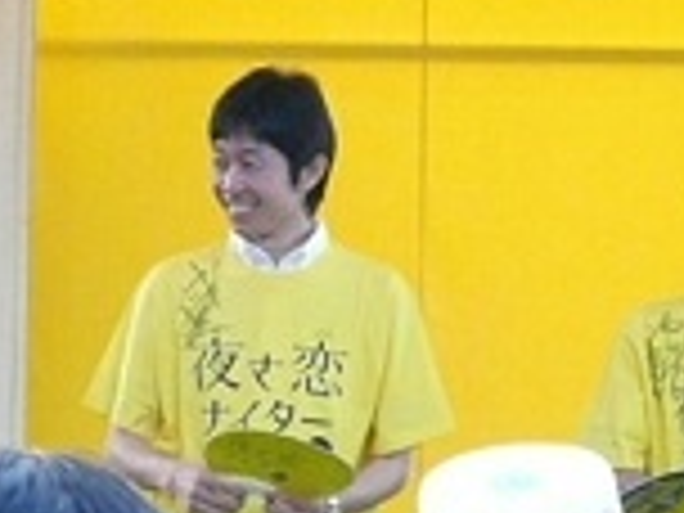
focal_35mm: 392
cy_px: 268
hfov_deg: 5.1
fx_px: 7746
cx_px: 392
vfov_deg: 3.8
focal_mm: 26.4
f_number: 4
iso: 1600
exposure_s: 1/200
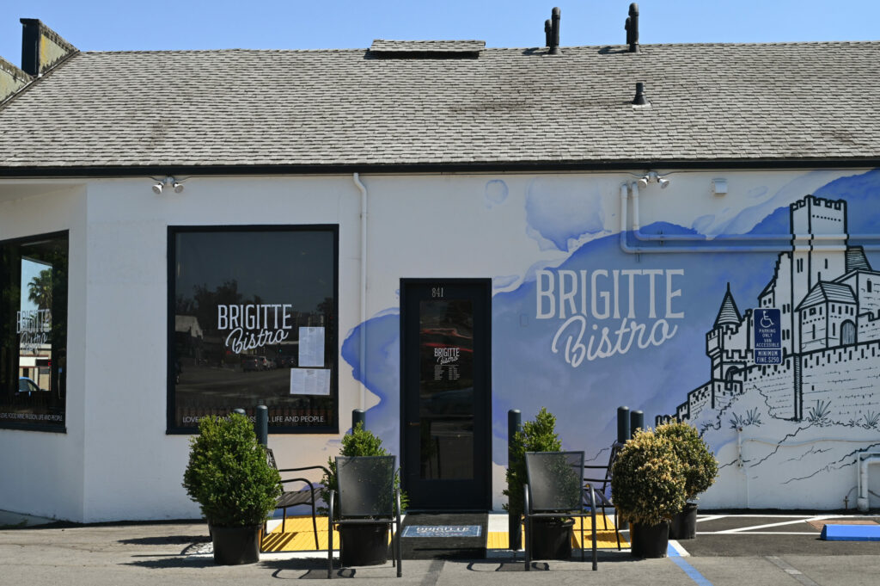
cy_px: 293
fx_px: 1221
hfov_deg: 39.6
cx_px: 440
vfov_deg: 26.9
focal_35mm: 50
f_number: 8
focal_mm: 50
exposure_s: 1/1000
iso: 400
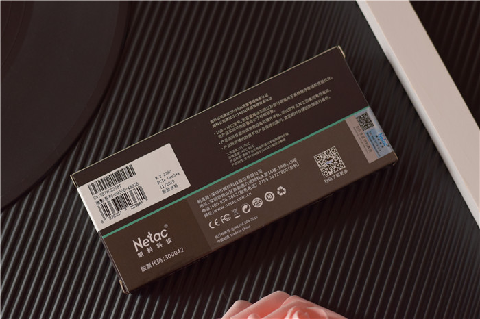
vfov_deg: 18.2
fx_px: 999
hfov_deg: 27.0
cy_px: 160
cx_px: 240
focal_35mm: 75
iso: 800
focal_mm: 50
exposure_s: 1/60
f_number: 2.8
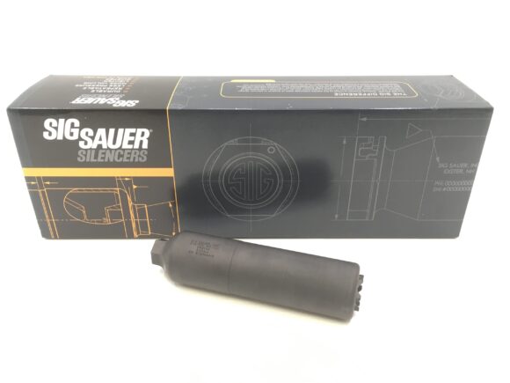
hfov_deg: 60.0
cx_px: 257
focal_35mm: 30
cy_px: 186
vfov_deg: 46.8
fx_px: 442
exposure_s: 1/30
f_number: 2.2
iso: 80
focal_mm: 4.15
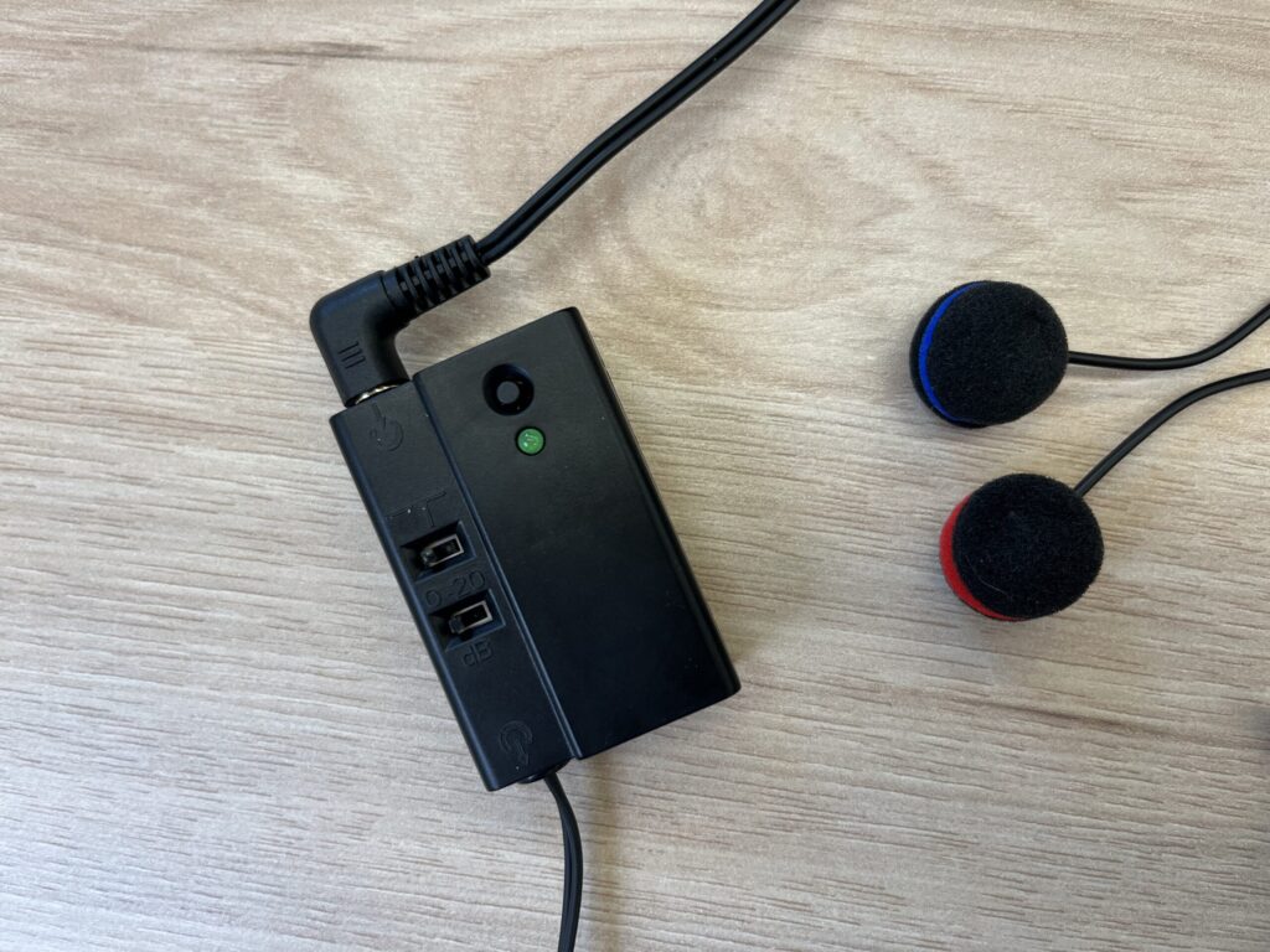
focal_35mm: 26
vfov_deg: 53.1
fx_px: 954
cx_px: 635
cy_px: 476
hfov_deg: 67.3
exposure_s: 1/100
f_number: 1.6
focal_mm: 5.1
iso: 64
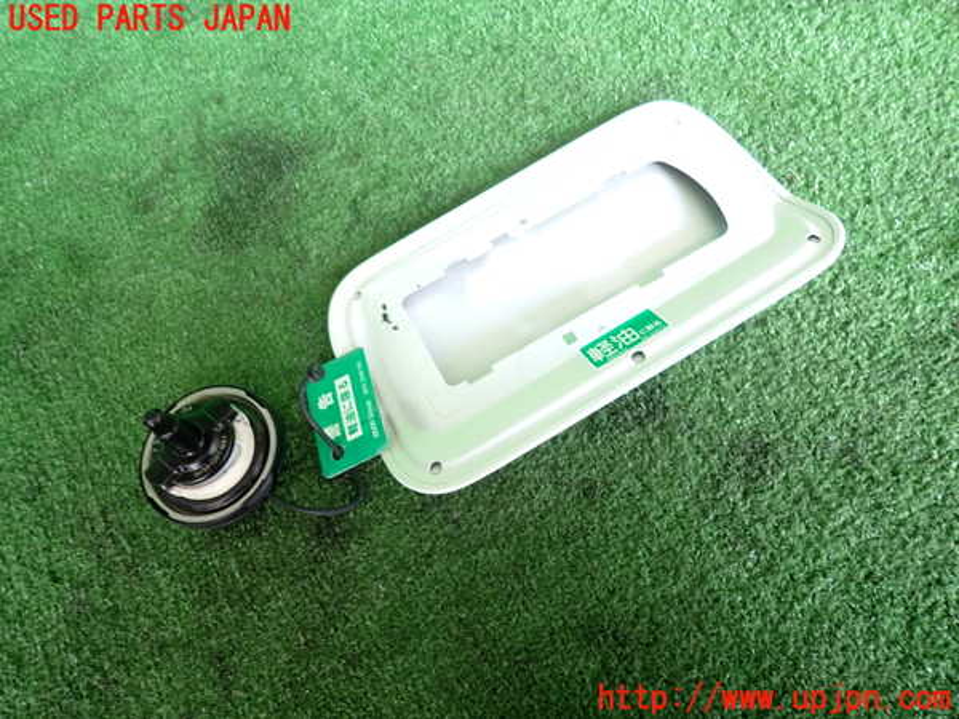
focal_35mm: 25
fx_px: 693
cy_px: 360
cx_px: 480
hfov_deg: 69.4
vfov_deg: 54.9
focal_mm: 4.5
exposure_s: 1/50
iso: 200
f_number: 2
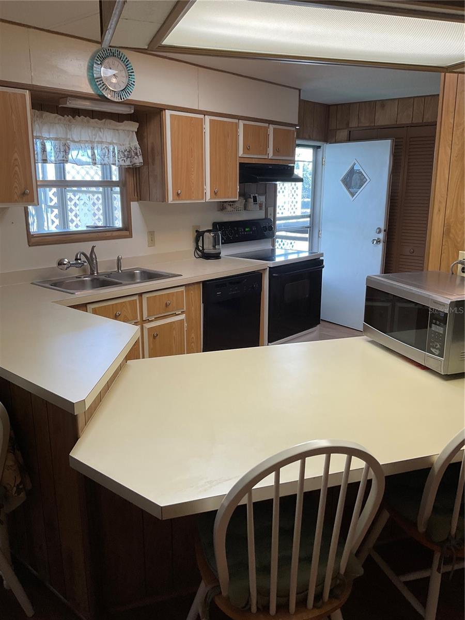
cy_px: 310
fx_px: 519
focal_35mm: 29
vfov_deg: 61.7
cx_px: 232
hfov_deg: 48.2
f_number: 1.8
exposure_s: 1/60
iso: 40
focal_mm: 3
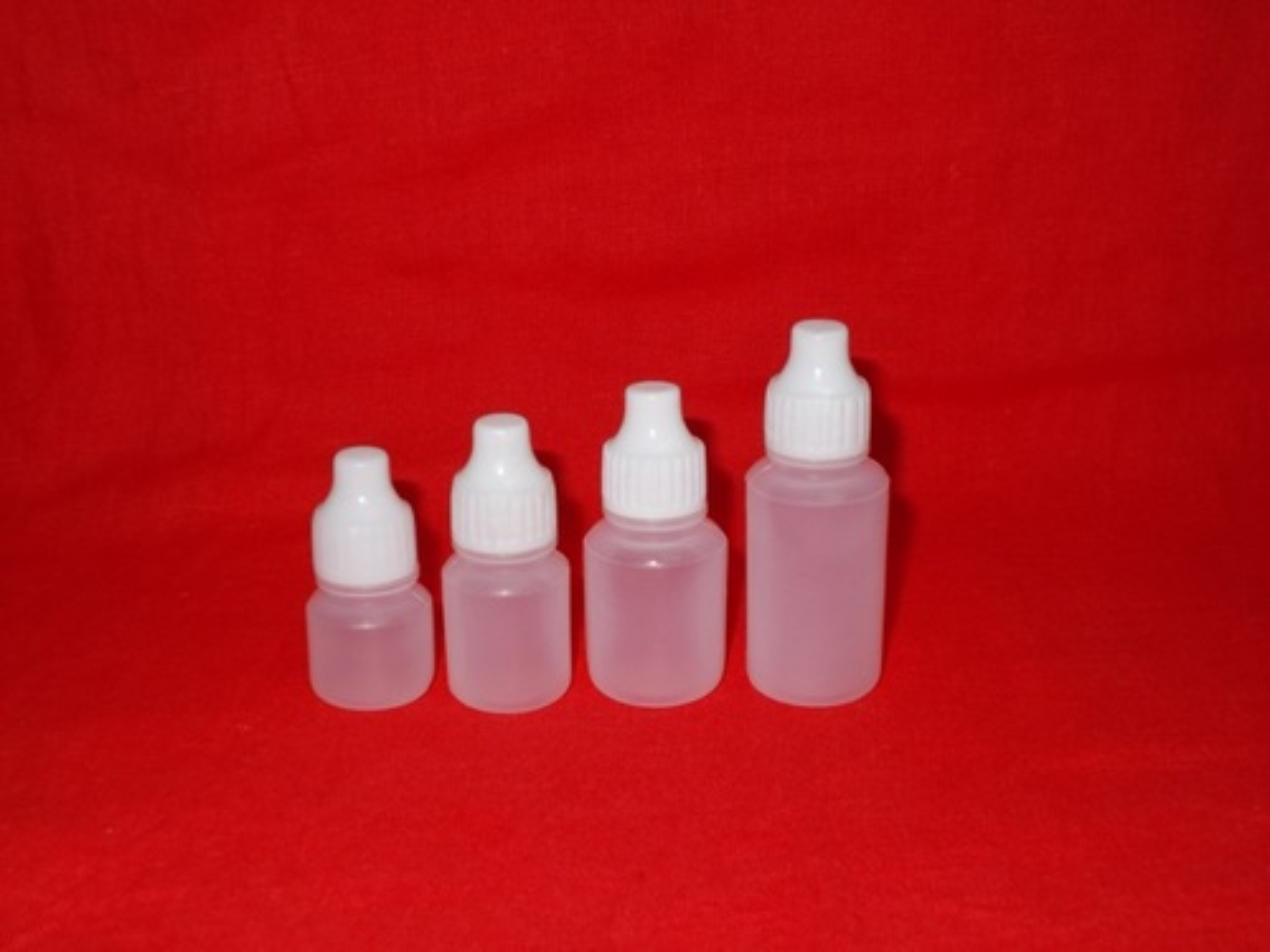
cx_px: 635
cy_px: 476
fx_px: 1614
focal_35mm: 44
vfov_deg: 32.9
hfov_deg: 42.9
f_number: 4.2
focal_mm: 7.9
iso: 200
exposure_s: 1/30
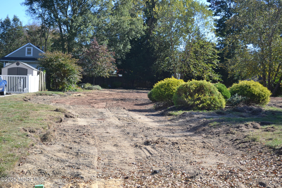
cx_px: 141
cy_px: 94
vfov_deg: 22.6
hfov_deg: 33.4
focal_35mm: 60
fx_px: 470
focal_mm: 40
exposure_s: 1/160
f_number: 6.3
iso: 100
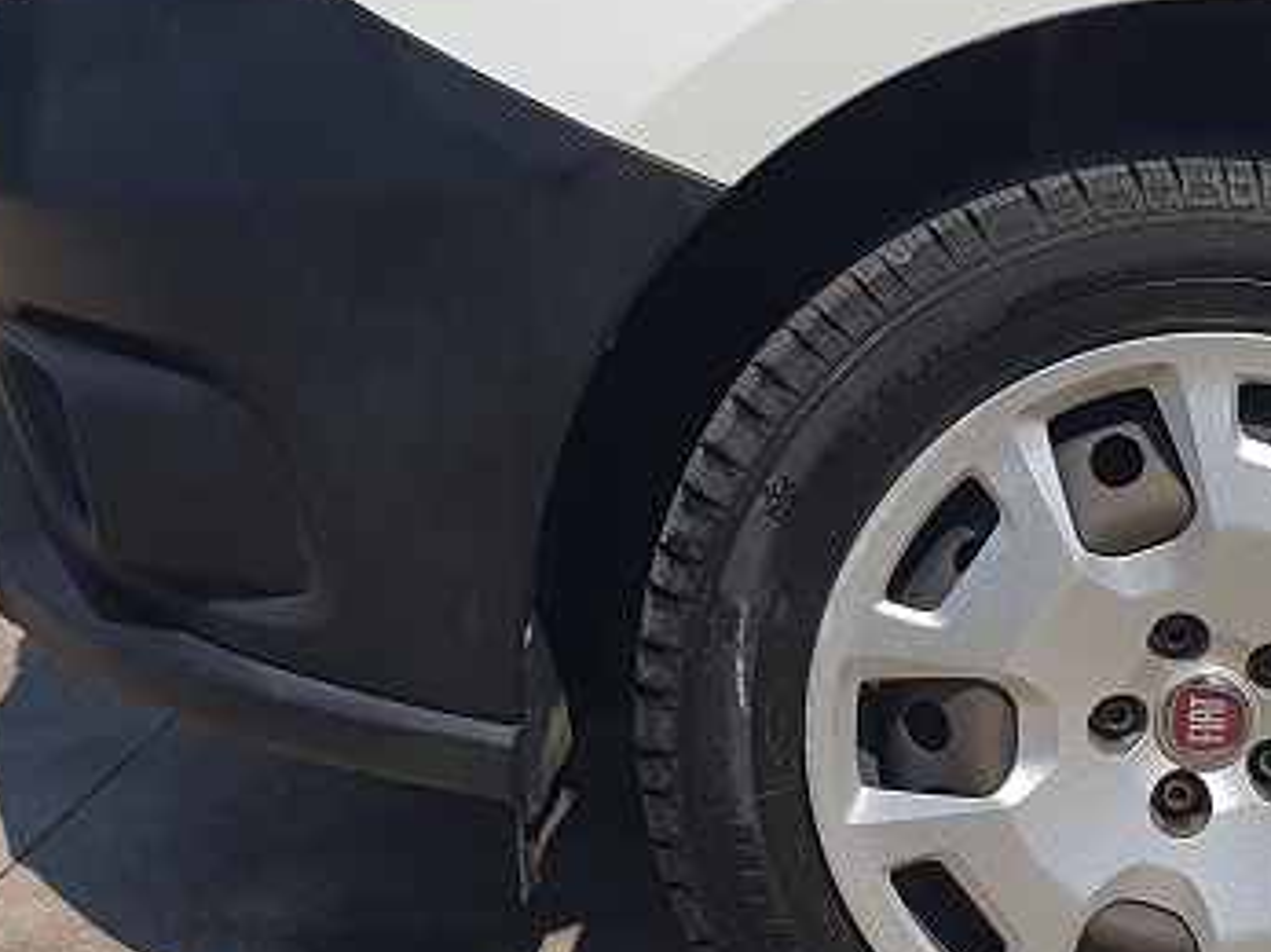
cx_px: 1059
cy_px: 282
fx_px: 2202
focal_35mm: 60
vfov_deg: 24.2
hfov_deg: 31.2
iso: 50
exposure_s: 1/2688
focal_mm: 4.32
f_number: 2.4
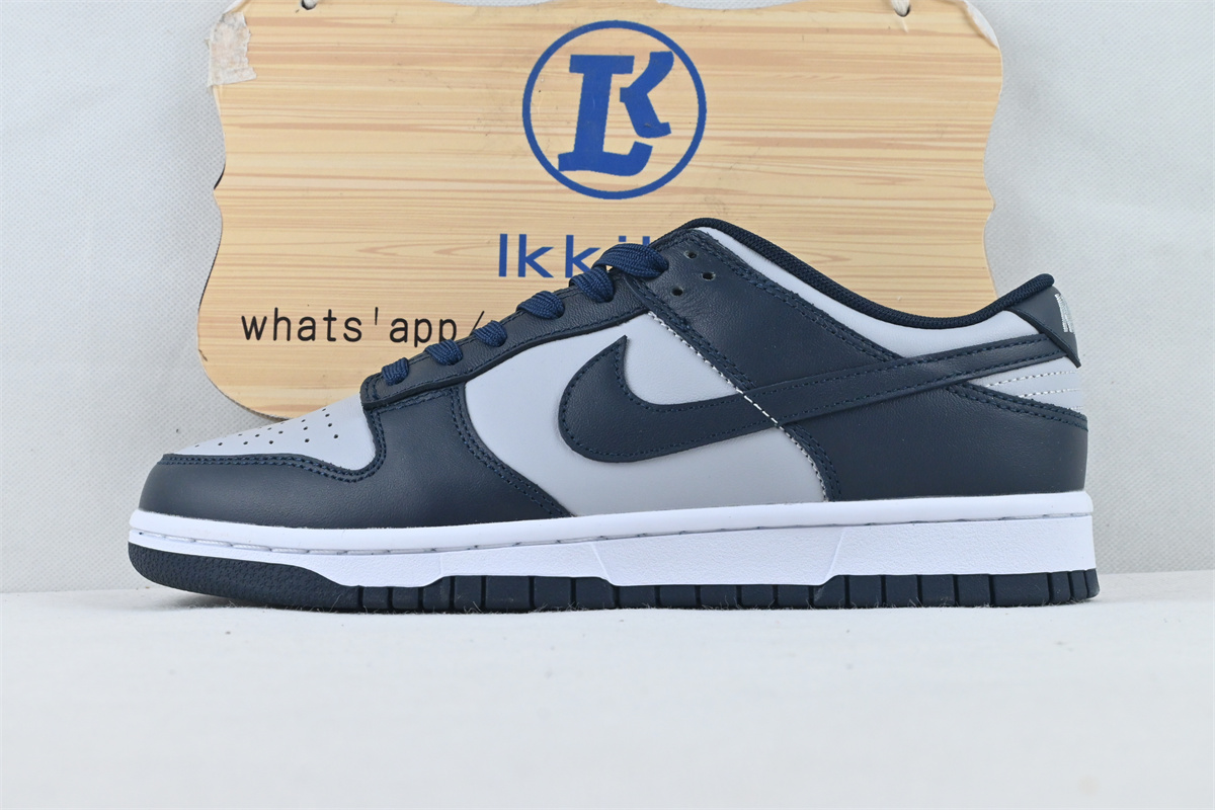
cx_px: 608
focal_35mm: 50
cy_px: 405
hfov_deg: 40.0
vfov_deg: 27.3
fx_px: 1670
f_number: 10
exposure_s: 1/125
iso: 1000
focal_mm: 33
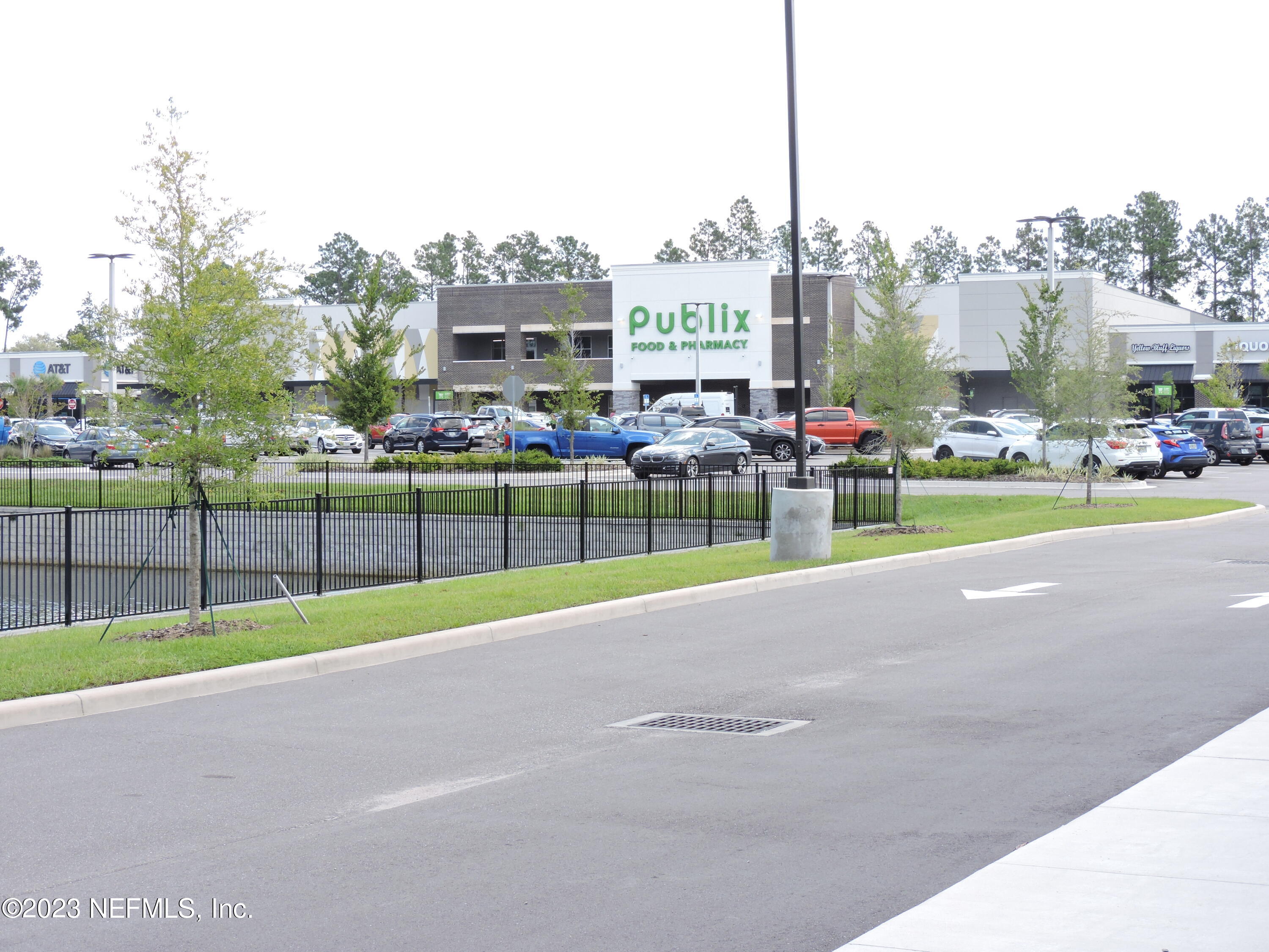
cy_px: 476
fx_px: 2200
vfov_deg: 24.4
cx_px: 634
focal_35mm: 60
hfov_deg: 32.2
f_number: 4.2
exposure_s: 1/160
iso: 100
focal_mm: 10.7
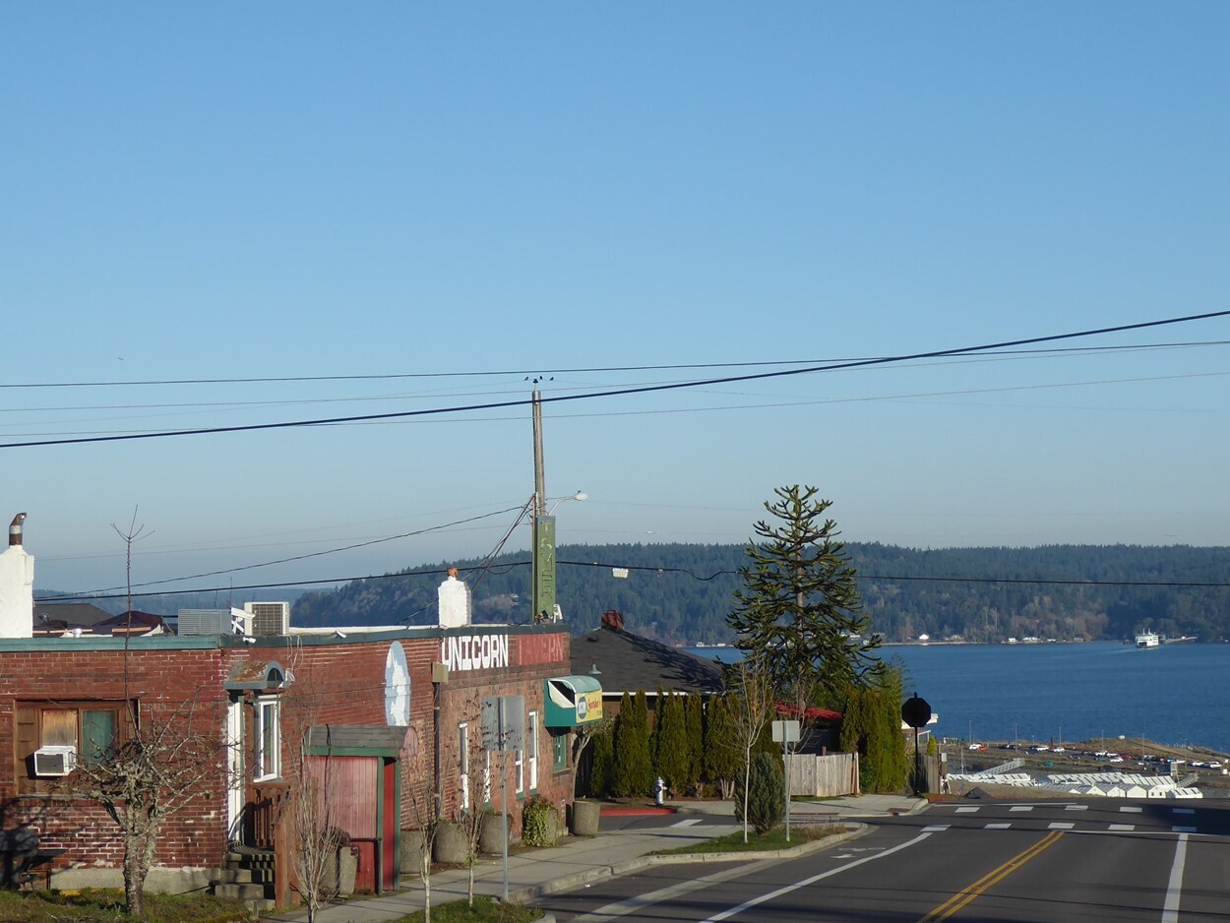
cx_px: 630
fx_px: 3412
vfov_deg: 15.4
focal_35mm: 96
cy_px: 583
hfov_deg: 20.4
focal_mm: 12.5
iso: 80
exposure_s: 1/640
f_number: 4.5
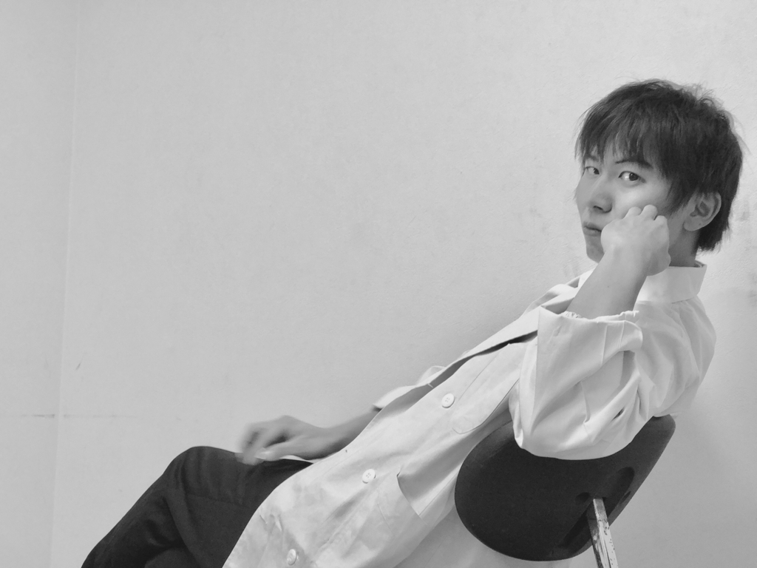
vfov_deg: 25.7
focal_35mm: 57
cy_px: 284
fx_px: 1247
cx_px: 378
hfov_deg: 33.8
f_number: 2.8
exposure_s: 1/50
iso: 80
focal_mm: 6.6
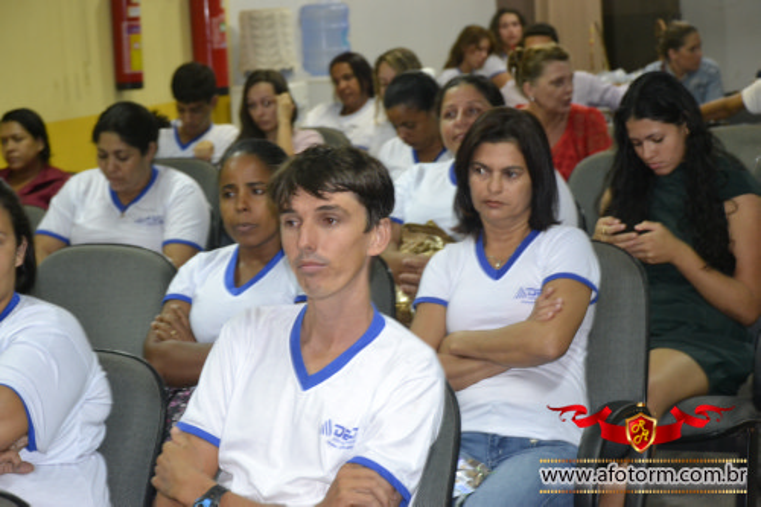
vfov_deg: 14.7
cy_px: 254
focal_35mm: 93
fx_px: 1965
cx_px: 380
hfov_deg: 21.9
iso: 2000
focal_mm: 62
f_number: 5
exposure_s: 1/60
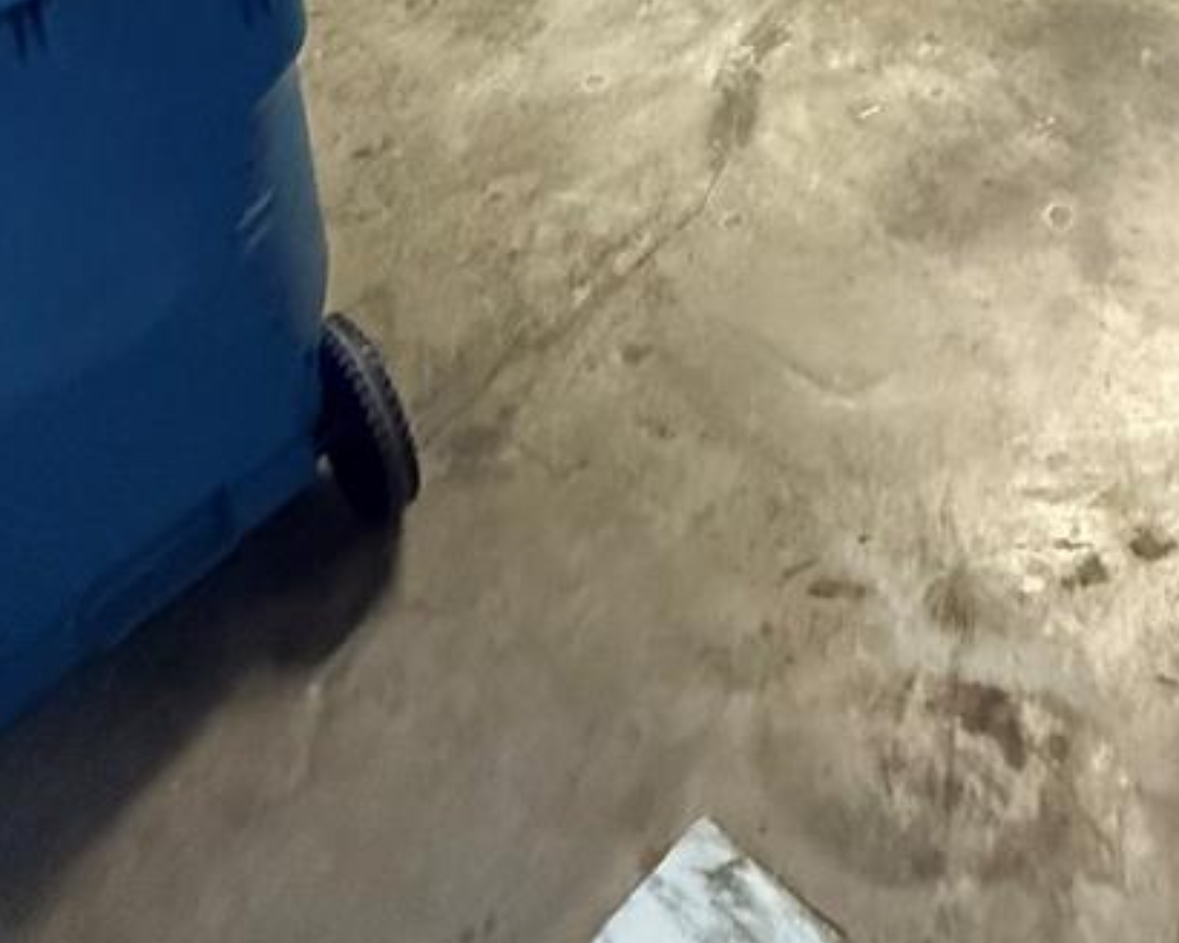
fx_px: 1396
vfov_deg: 24.6
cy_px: -598
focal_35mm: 40
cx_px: 940
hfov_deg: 43.7
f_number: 2.2
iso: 640
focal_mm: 2.22
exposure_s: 1/60
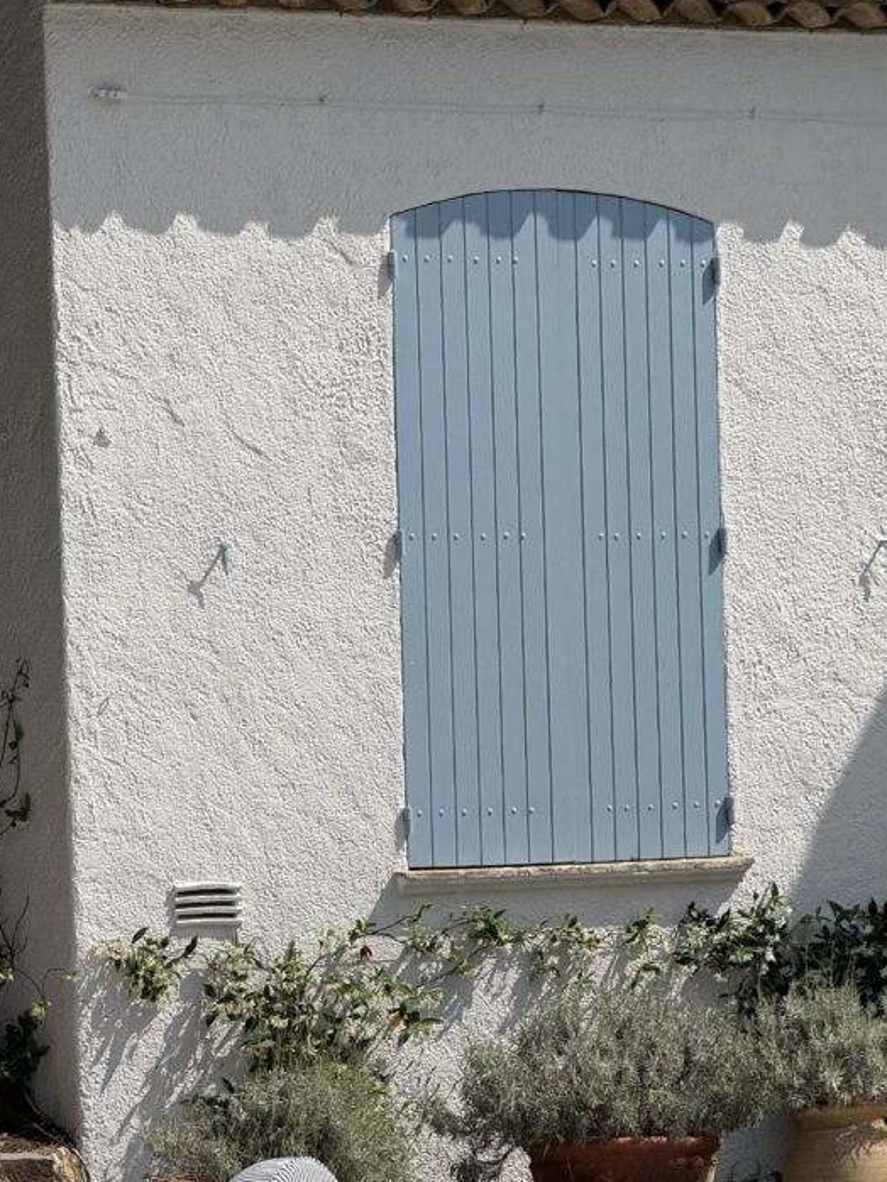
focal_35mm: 176
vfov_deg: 11.2
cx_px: 276
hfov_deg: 8.4
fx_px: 6009
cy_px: 804
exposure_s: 1/2212
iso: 50
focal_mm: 15.66
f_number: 2.8
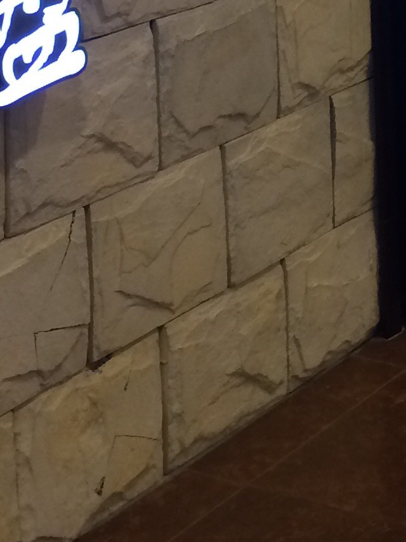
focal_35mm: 111
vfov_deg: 16.1
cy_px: -290
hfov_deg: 13.1
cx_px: 456
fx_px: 1735
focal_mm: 4.15
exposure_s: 1/33
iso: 100
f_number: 2.2
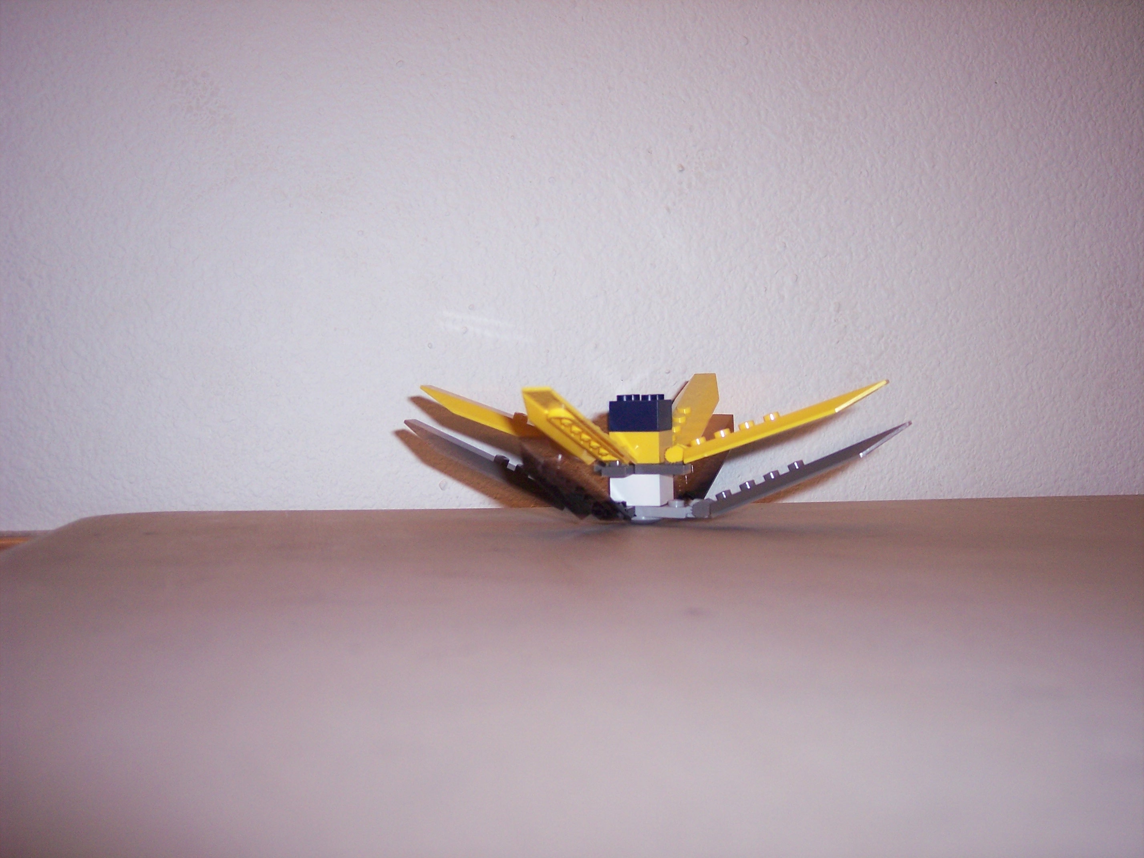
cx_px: 572
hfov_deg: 47.9
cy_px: 429
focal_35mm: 39
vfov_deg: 36.8
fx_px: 1289
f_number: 2.8
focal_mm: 8
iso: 140
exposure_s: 1/60
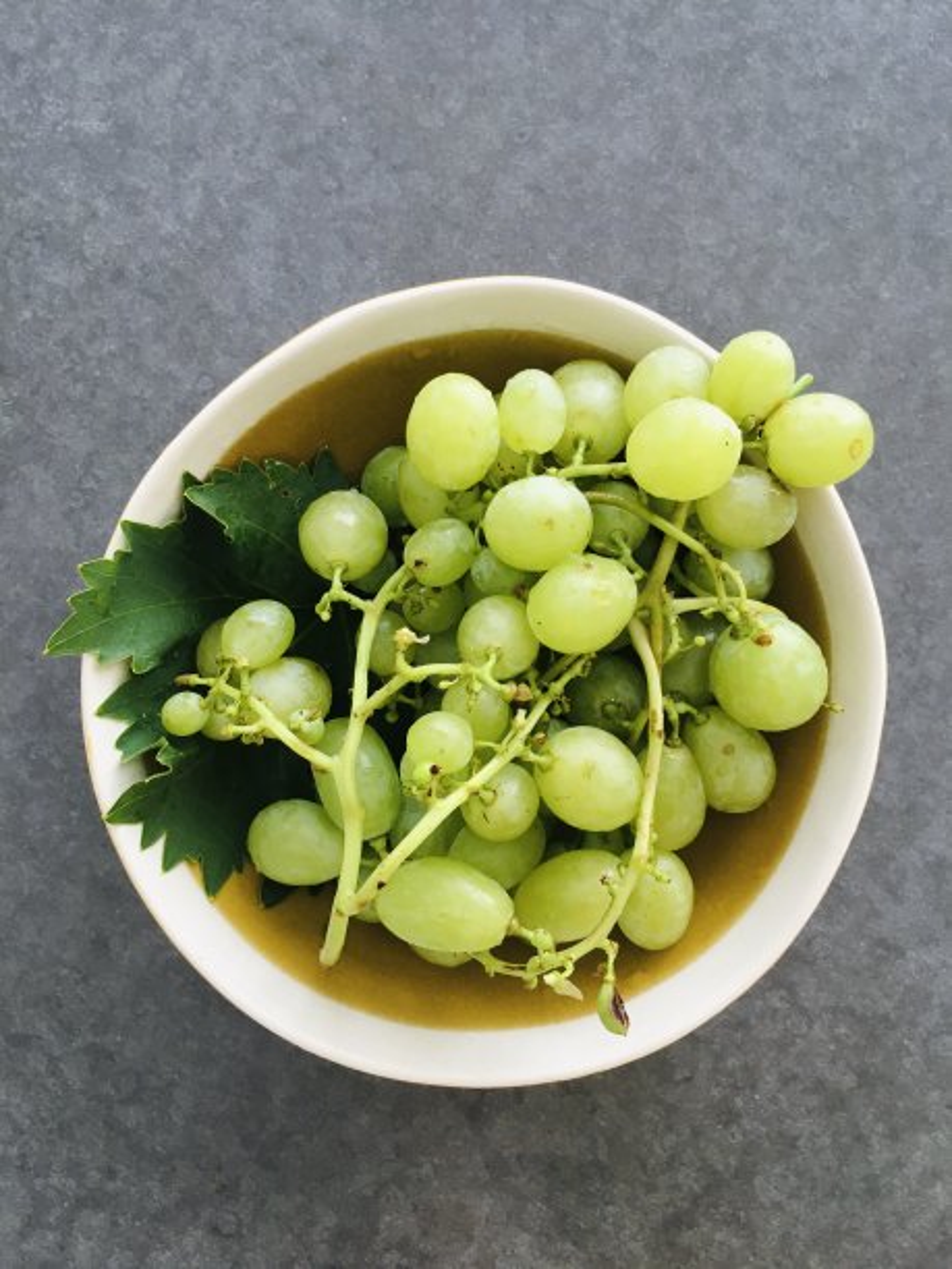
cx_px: 476
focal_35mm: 29
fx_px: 1063
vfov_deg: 61.7
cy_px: 634
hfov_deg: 48.2
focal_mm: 4.15
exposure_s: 1/33
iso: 80
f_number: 2.2
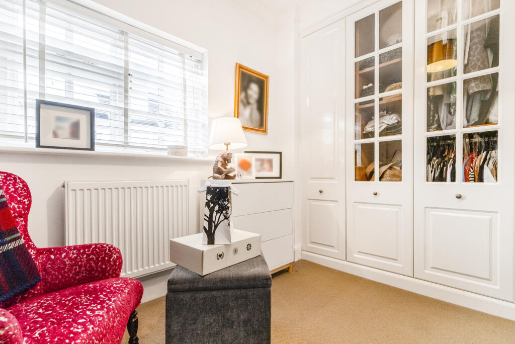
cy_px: 172
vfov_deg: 73.8
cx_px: 258
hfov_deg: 96.7
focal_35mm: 16
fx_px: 229
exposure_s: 1/10
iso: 800
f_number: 7.1
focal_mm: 16
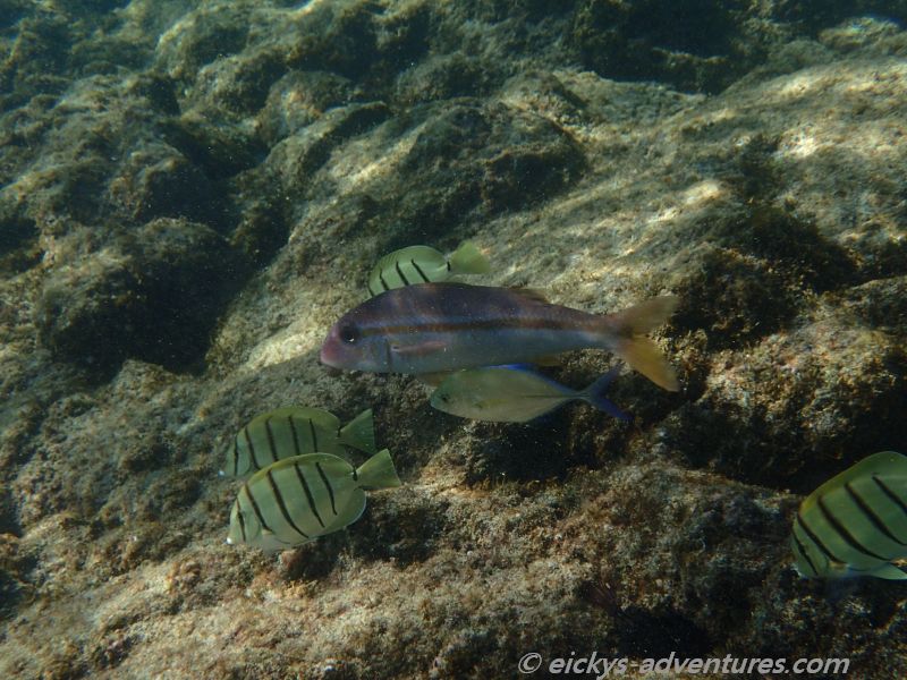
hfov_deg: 41.2
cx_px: 454
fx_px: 1205
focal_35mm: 46
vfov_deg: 31.5
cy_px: 340
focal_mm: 8.41
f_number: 4.5
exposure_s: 1/400
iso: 100
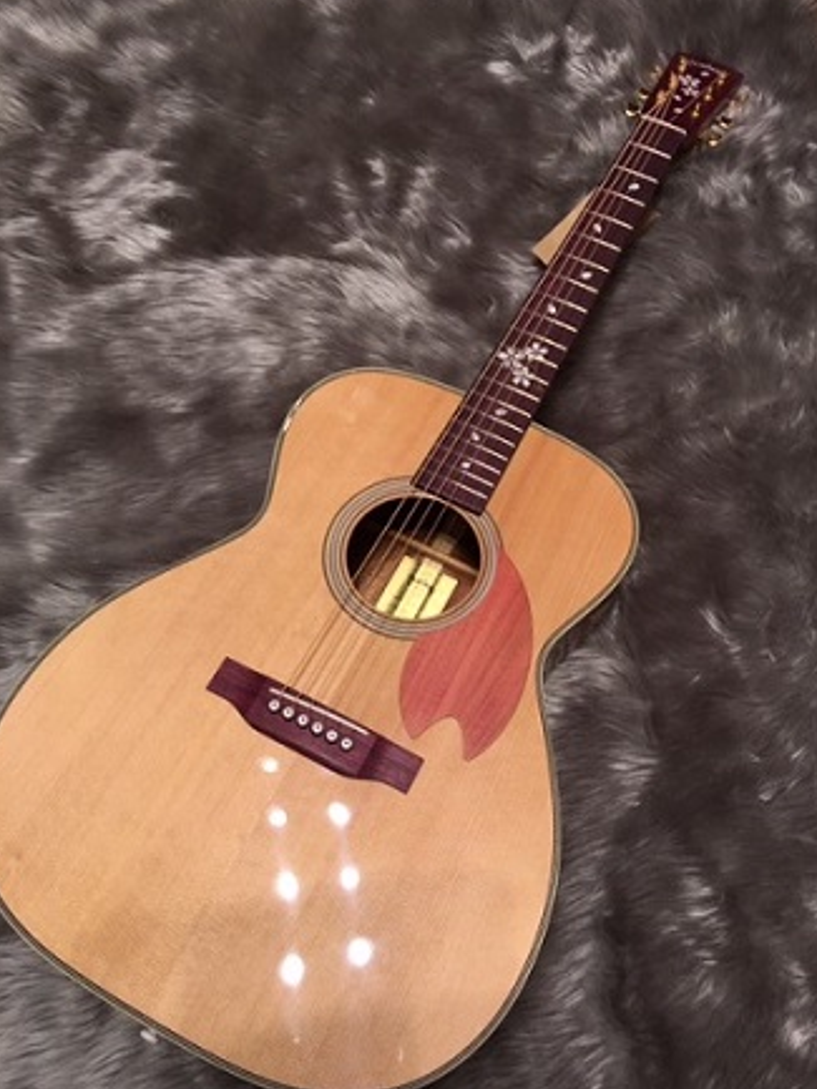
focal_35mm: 31
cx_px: 421
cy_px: 550
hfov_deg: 45.5
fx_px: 975
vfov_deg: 58.3
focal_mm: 4.15
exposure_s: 1/120
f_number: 2.2
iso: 40
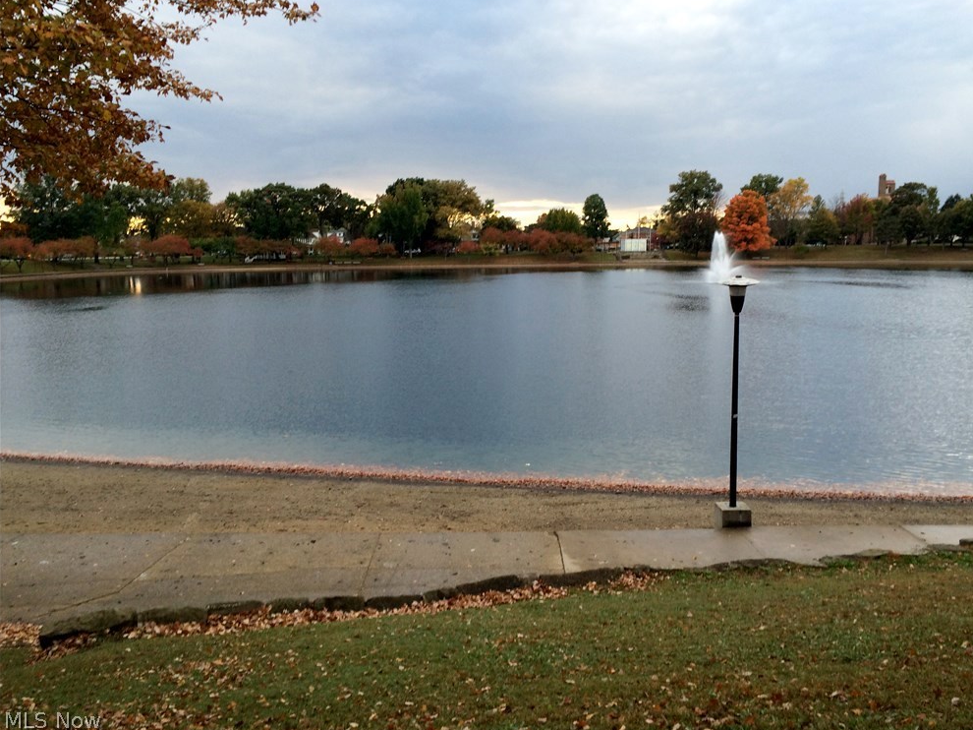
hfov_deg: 60.0
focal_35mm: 30
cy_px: 359
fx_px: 843
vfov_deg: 46.8
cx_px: 502
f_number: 2.2
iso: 32
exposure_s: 1/144
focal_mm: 4.15
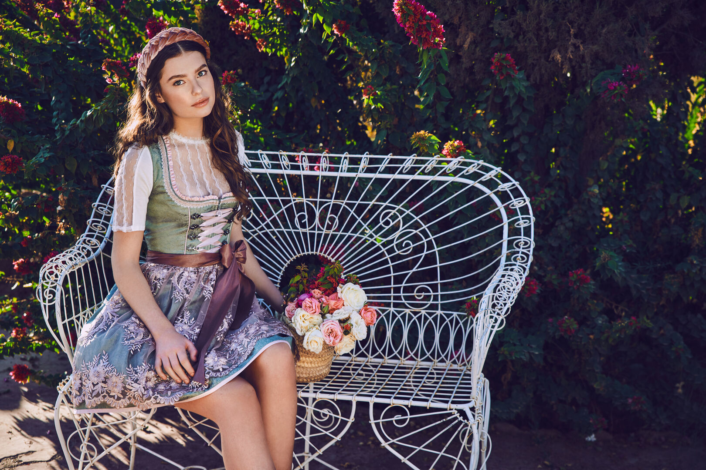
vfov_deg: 20.9
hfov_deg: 31.0
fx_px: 1275
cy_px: 235
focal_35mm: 65
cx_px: 353
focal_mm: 65
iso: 160
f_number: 4
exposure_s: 1/160
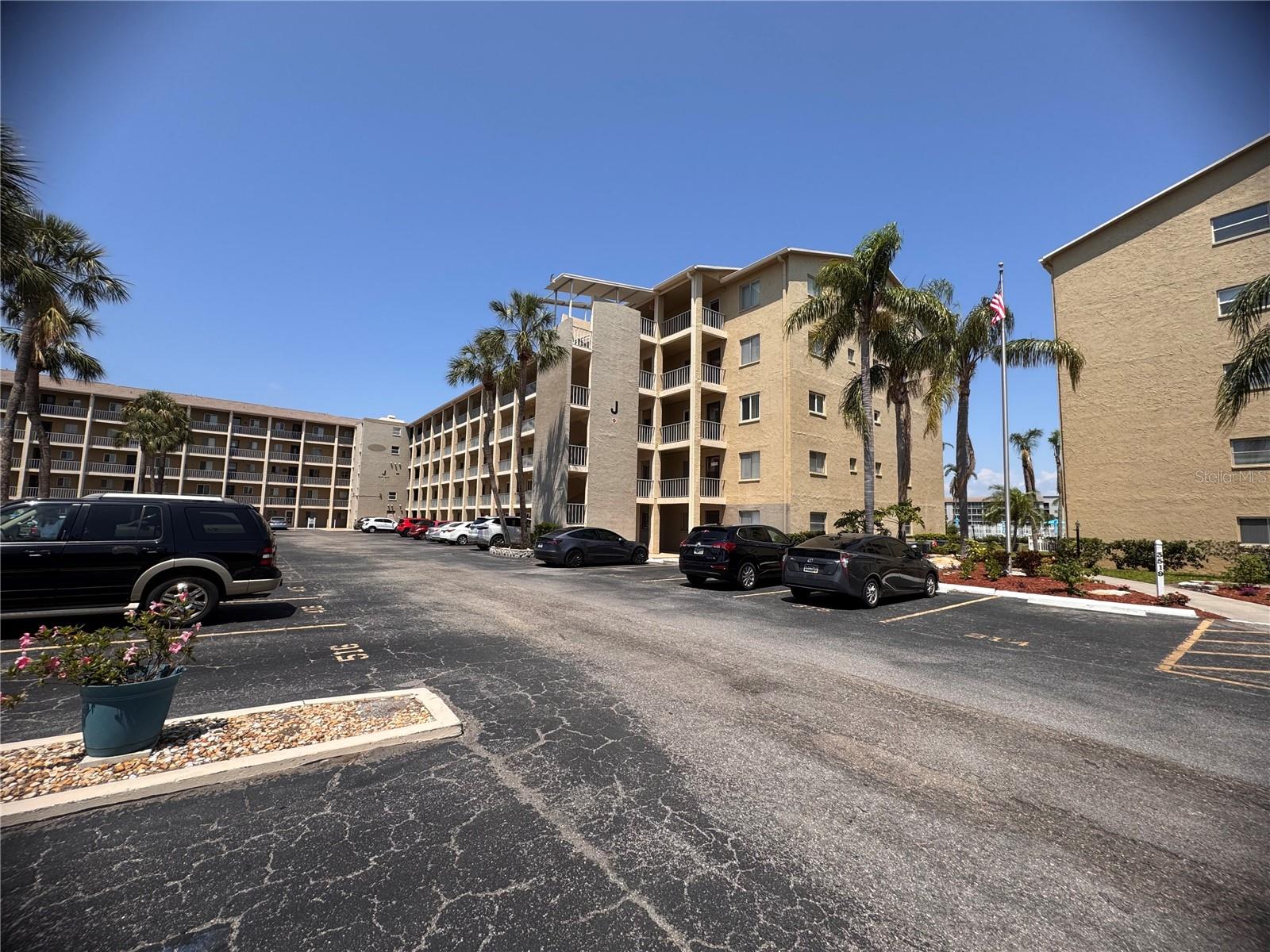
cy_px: 476
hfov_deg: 102.1
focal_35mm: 14
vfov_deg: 85.7
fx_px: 514
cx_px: 635
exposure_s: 1/1927
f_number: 2.2
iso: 50
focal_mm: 2.22
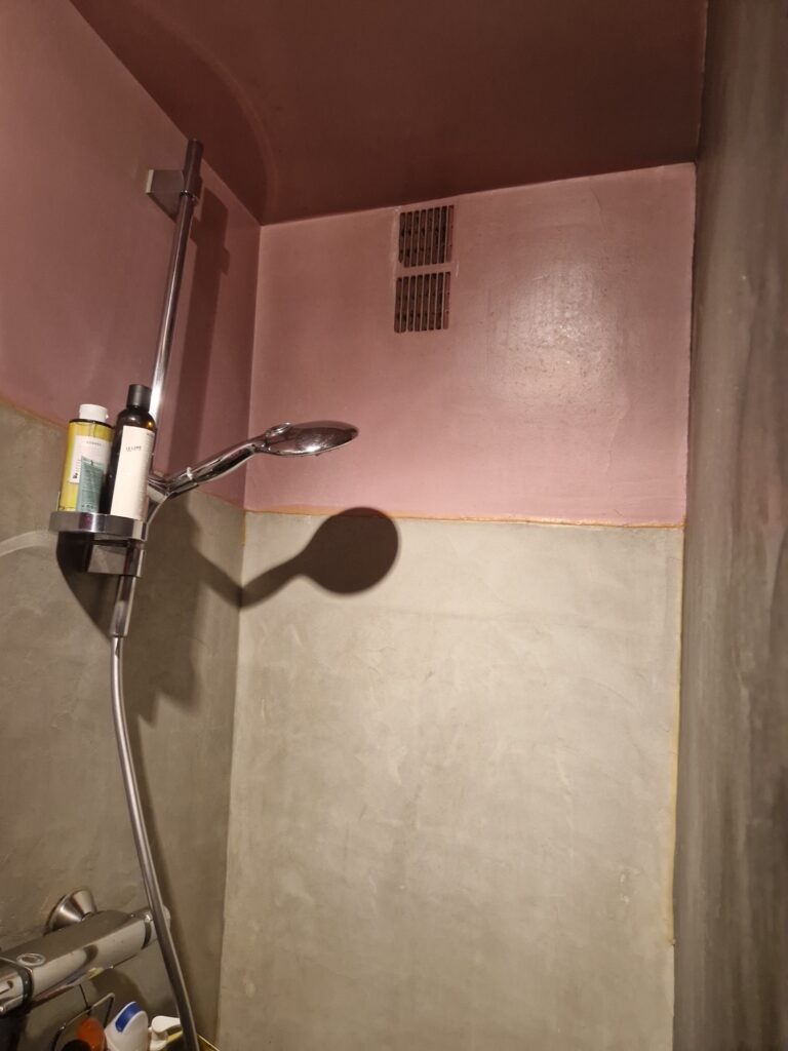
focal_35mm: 23
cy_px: 526
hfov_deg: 58.9
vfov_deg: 73.9
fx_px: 698
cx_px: 394
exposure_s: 1/100
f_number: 1.8
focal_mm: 5.4
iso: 50
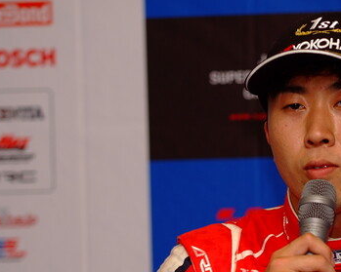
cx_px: 337
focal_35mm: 337
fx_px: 3400
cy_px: 186
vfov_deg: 4.6
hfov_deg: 5.7
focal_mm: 116
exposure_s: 1/250
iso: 200
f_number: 2.8
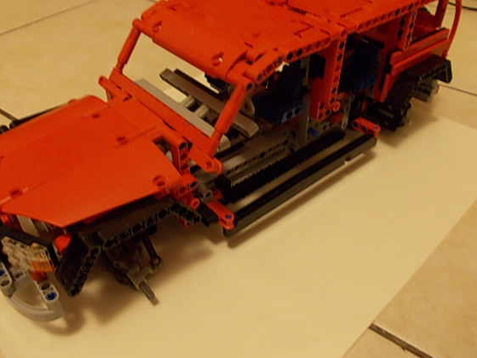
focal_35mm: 32
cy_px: 157
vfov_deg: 44.1
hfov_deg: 56.7
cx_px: 217
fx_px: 441
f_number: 2.7
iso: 200
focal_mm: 4
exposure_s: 1/4
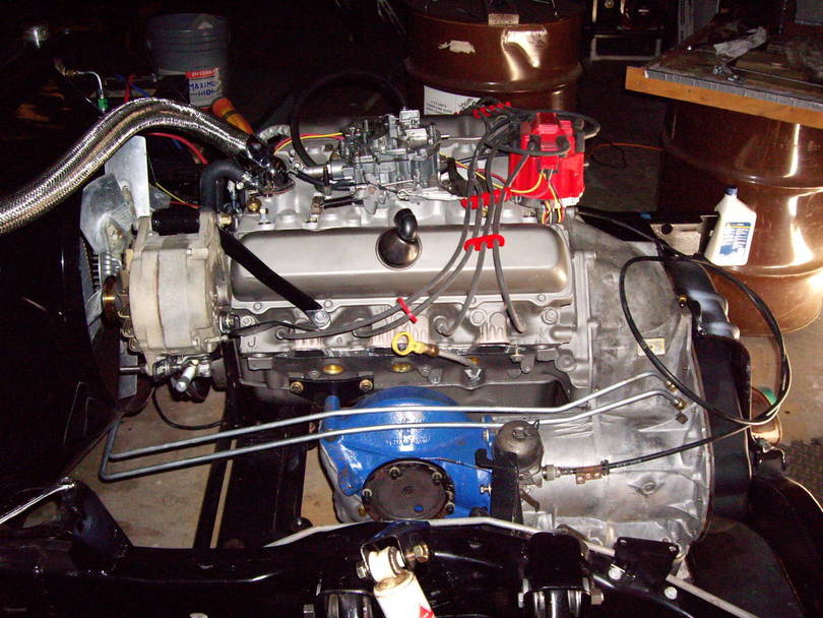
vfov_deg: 37.7
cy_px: 309
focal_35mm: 38
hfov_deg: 49.0
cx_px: 412
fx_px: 904
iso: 400
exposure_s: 1/40
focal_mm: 6.2
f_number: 2.7
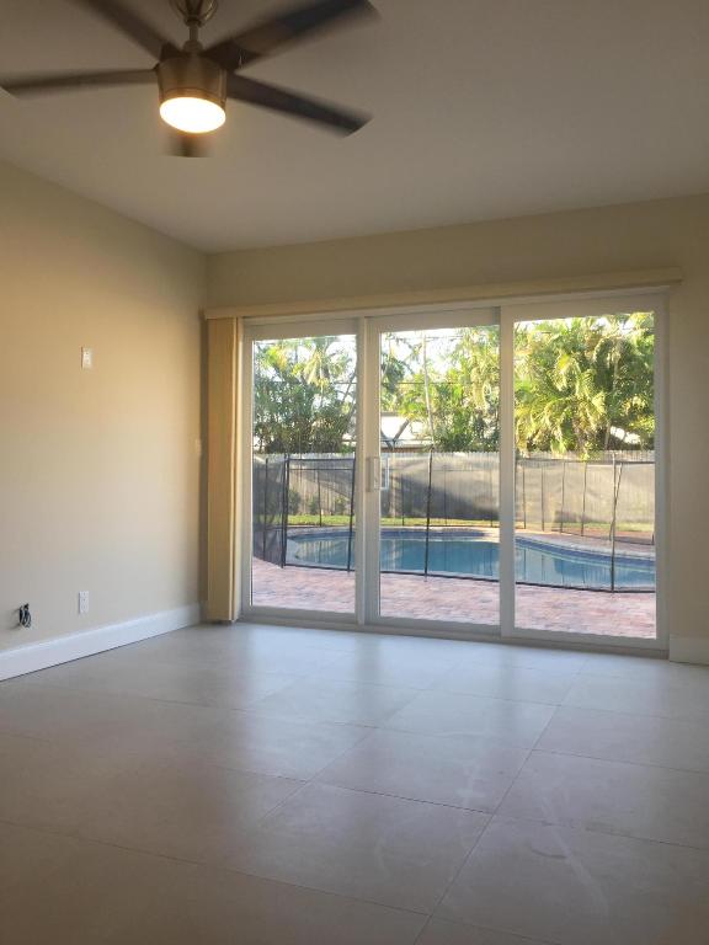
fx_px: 792
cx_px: 354
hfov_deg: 48.2
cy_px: 472
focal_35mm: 29
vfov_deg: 61.7
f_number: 2.2
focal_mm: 4.15
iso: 32
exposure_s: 1/60
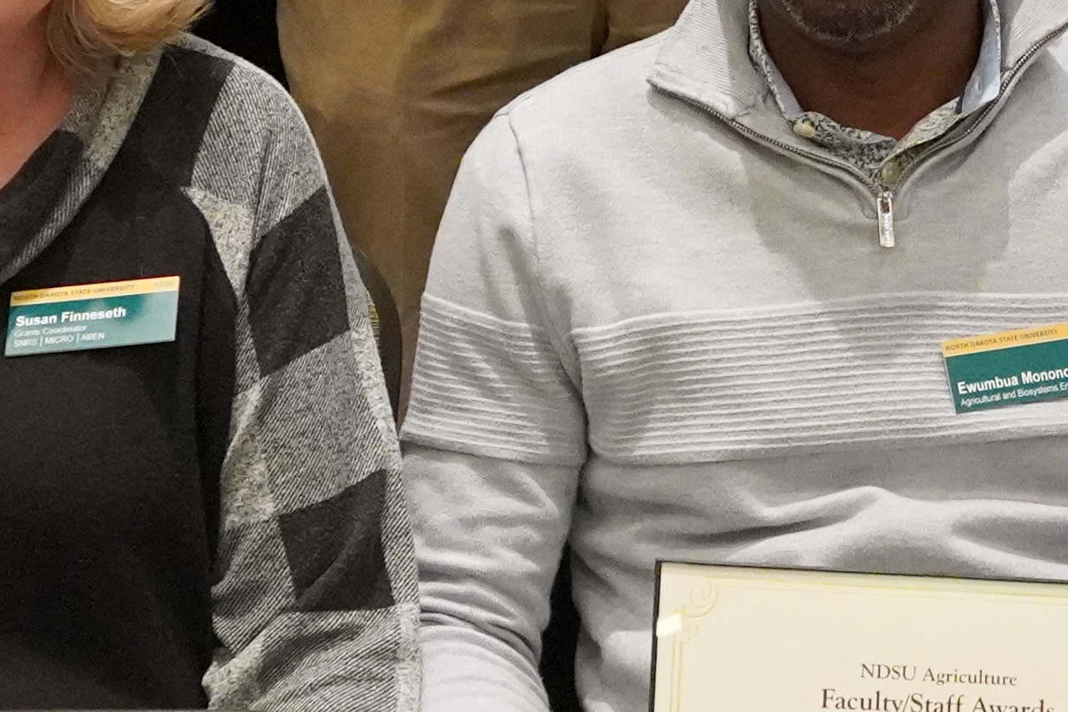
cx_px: 653
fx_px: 3916
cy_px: -8
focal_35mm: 132
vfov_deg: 10.3
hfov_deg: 15.5
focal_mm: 18
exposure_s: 1/160
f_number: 4
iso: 5000
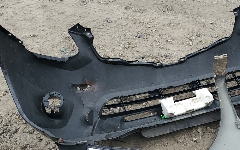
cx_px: 186
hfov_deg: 34.2
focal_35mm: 58
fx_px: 379
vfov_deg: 22.3
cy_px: 99
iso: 50
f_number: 1.5
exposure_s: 1/1429
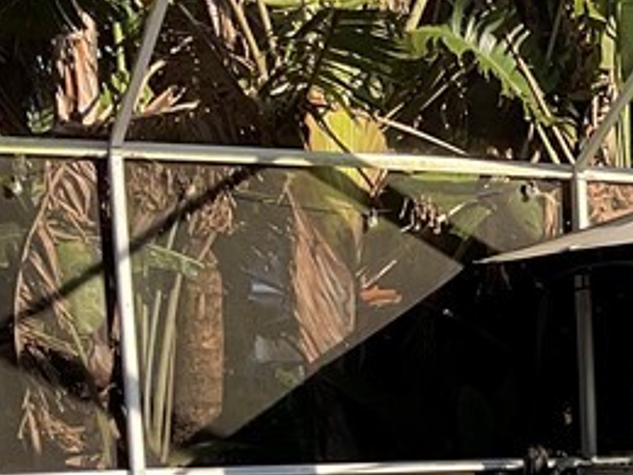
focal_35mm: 114
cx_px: 923
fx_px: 2085
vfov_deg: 12.5
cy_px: 670
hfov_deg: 16.0
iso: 16
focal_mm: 3
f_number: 1.8
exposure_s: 1/281
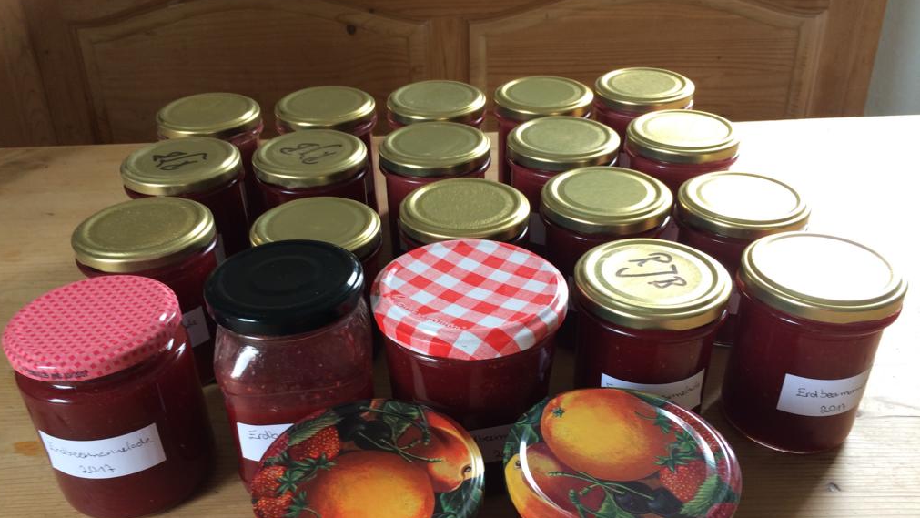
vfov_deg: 36.6
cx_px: 456
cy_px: 310
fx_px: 781
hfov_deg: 61.0
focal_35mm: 32
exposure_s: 1/33
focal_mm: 4.15
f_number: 2.2
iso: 40
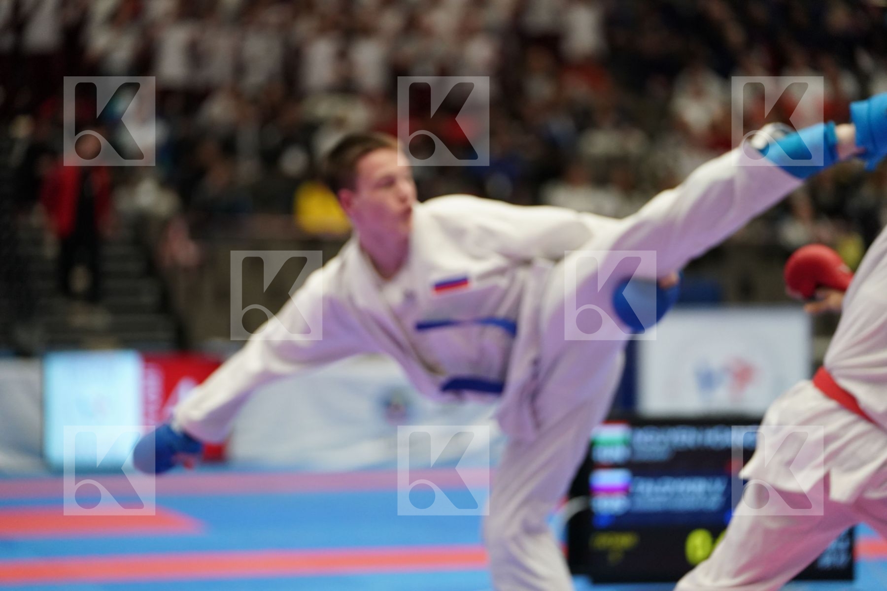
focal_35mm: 144
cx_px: 444
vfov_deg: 9.5
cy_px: 296
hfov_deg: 14.3
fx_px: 3548
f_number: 2.8
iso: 2500
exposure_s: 1/1000
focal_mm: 144
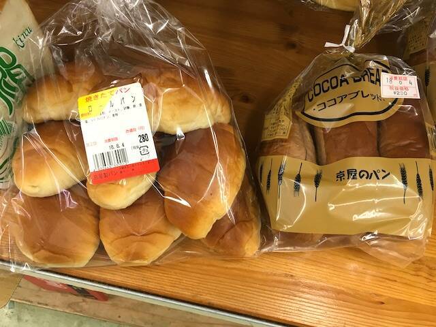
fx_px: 365
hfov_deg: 61.7
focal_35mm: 29
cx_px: 218
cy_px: 164
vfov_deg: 48.2
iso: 64
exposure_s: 1/30
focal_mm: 4.15
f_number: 2.2
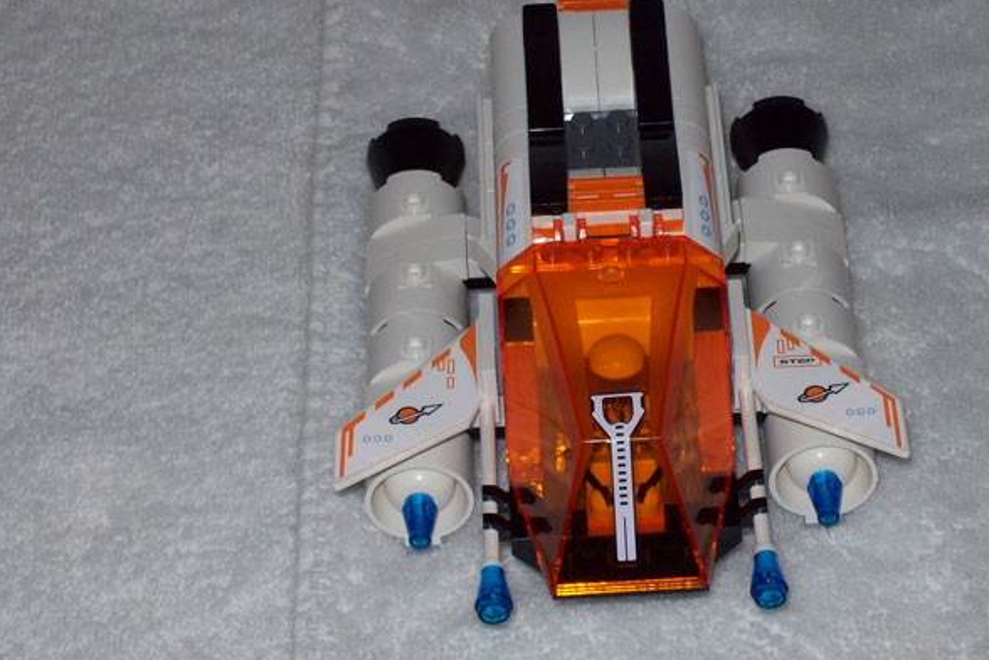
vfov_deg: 11.1
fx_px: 3379
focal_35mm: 123
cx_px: 590
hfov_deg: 16.6
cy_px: 238
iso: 80
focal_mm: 14.3
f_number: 4.3
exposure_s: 1/112
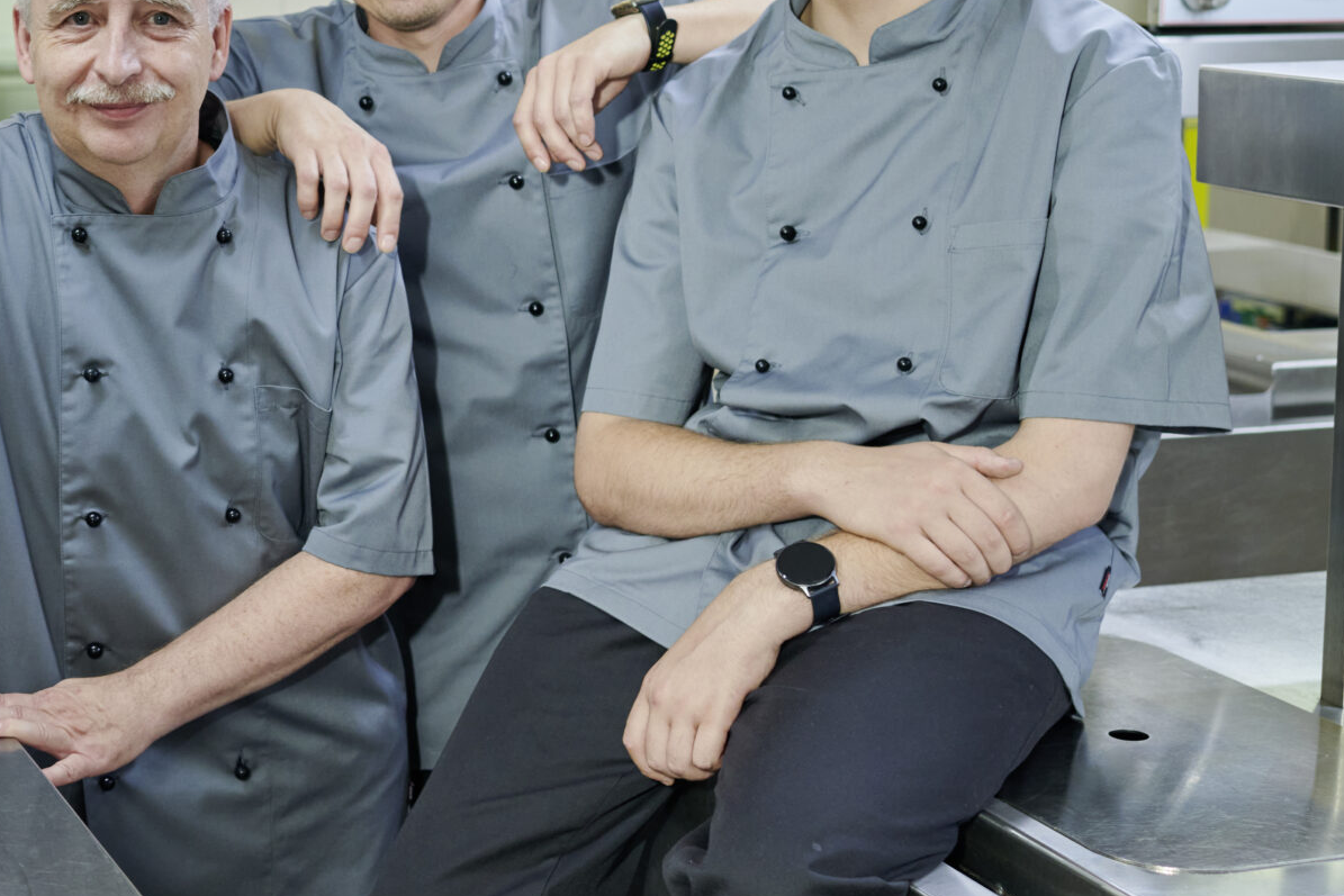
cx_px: 37
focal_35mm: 75
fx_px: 2800
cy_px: 243
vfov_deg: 18.1
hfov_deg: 25.8
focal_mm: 35
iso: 400
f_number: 4
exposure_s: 1/60
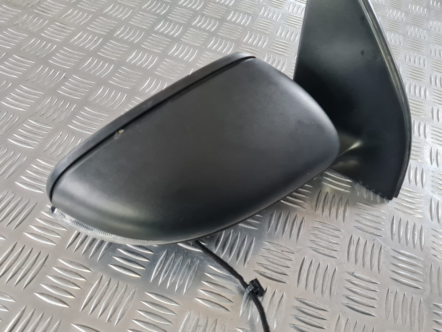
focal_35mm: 26
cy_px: 166
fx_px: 332
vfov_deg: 53.1
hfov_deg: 67.3
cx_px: 221
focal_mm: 5.4
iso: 800
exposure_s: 1/50
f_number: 1.8
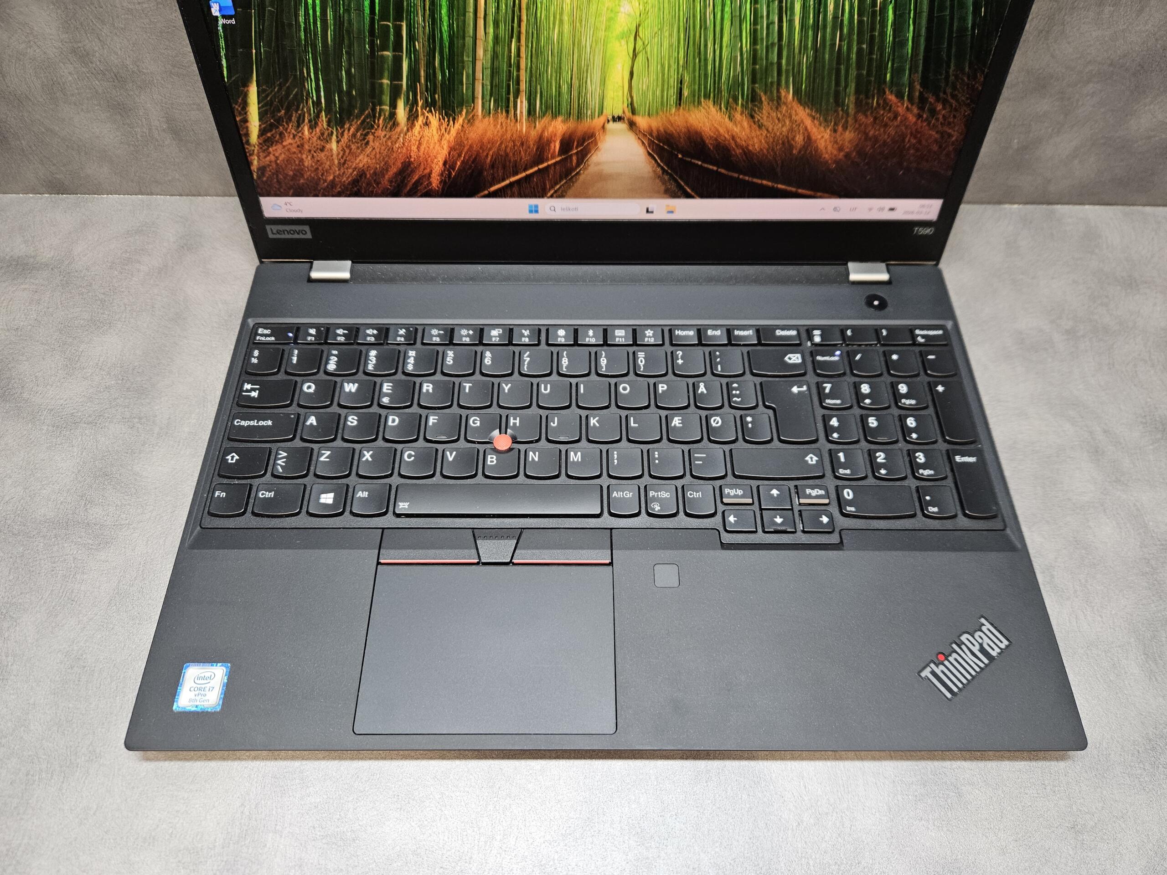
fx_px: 775
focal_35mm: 23
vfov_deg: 58.9
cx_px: 584
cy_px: 438
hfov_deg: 73.9
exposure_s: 1/142
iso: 250
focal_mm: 5.4
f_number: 1.8
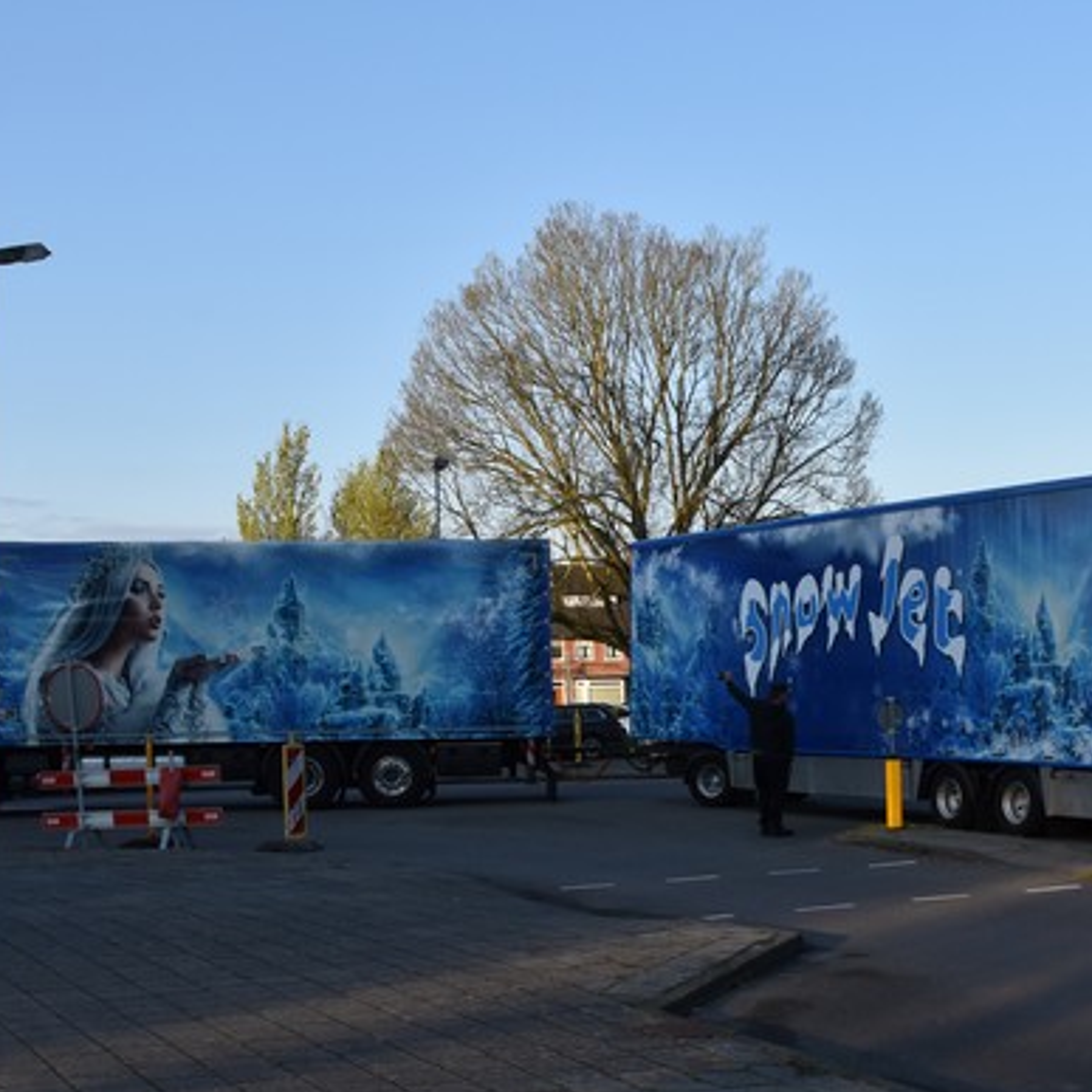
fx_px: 2070
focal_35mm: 58
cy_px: 656
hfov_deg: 29.3
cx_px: 734
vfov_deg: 29.5
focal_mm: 22
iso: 560
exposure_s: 1/500
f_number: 8
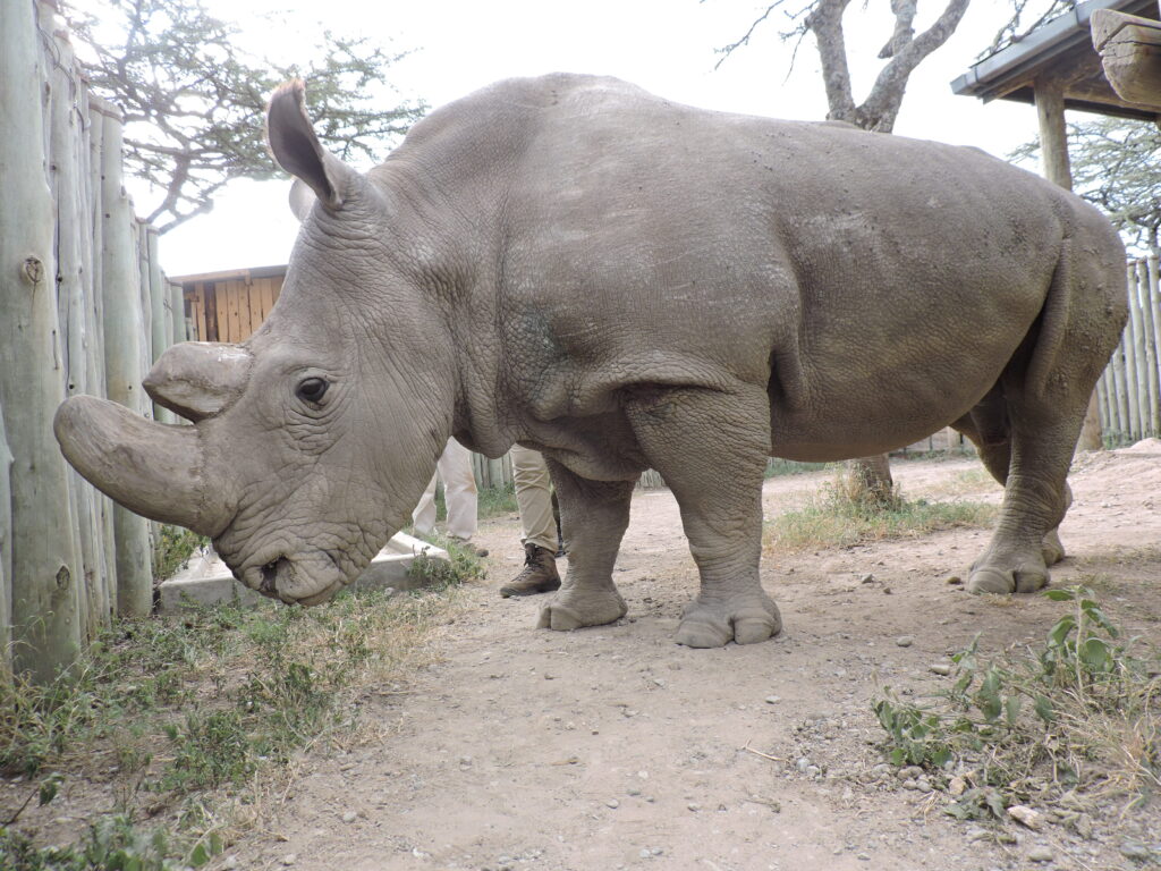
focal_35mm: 24
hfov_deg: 71.6
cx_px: 580
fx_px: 805
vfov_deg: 56.8
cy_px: 436
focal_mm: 4.3
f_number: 3
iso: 100
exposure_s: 1/125
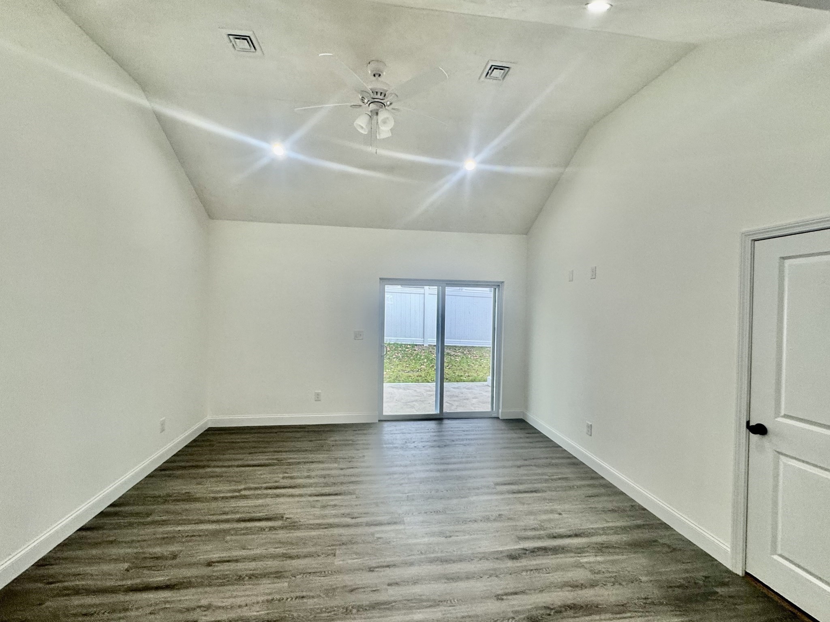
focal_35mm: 14
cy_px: 311
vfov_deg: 85.7
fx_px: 336
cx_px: 415
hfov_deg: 102.1
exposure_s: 1/120
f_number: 2.2
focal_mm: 2.22
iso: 160
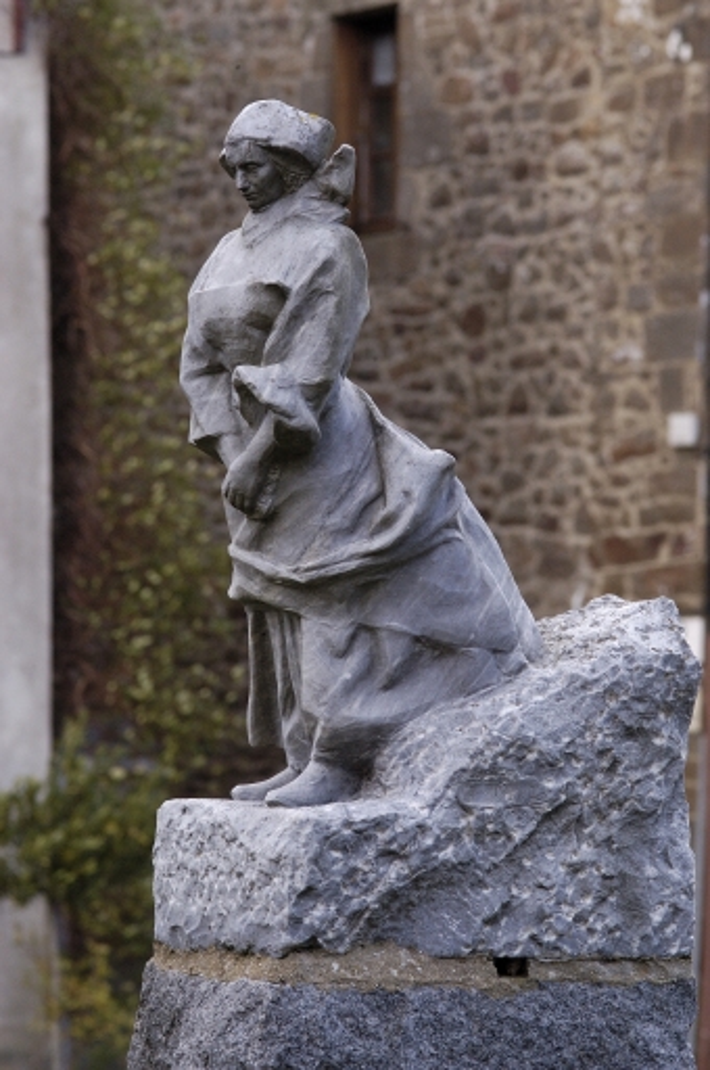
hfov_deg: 8.7
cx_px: 355
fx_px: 4672
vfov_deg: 13.1
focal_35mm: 158
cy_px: 535
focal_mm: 105
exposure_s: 1/200
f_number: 8
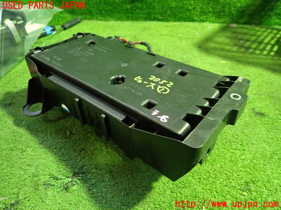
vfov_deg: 54.9
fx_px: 203
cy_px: 105
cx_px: 140
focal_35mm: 25
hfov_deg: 69.4
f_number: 2
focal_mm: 4.5
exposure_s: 1/30
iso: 800
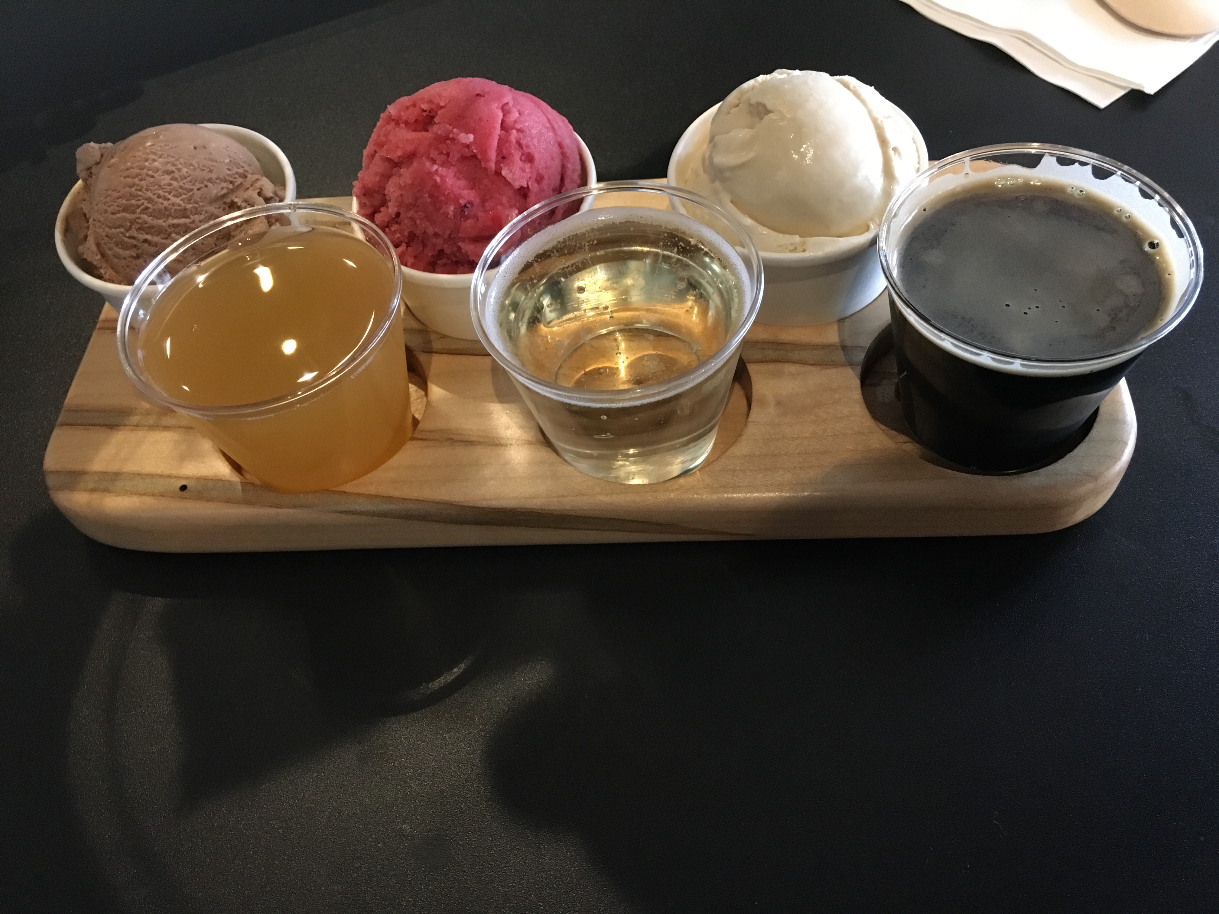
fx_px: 1021
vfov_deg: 48.2
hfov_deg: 61.7
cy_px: 457
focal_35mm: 29
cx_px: 610
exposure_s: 1/15
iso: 250
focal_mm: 4.15
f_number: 2.2
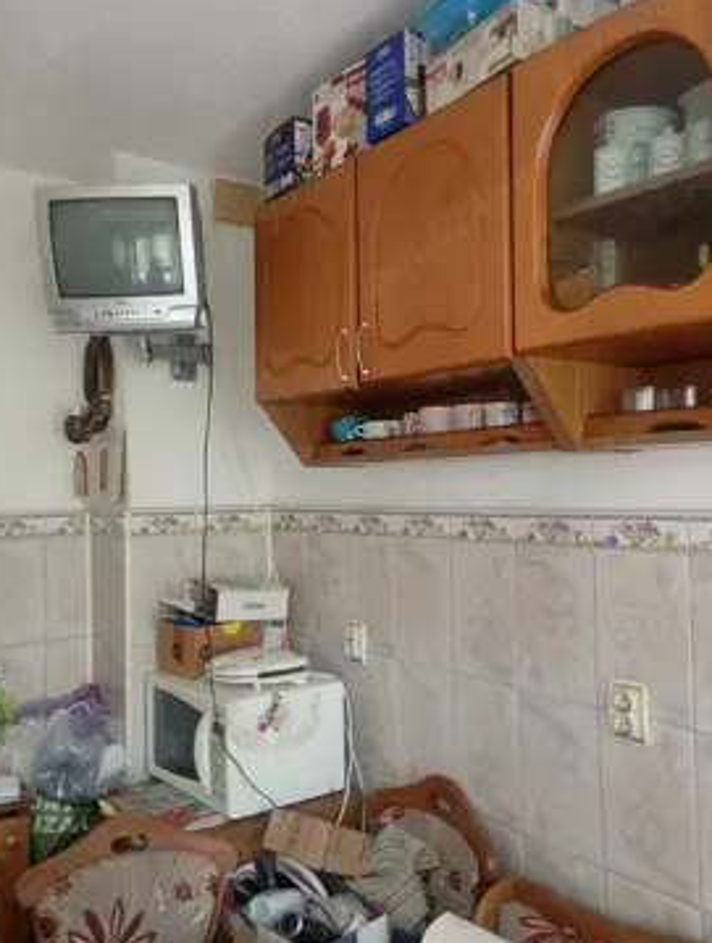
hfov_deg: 45.6
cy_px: 470
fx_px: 847
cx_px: 357
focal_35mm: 31
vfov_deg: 58.2
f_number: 1.8
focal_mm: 4.27
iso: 1725
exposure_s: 1/20
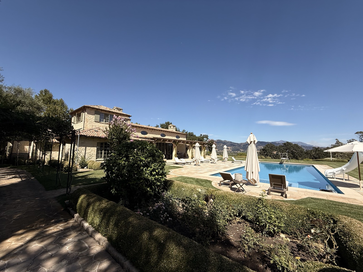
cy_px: 136
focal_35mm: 14
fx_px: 147
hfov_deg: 102.1
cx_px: 182
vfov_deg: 85.7
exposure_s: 1/2611
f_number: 2.2
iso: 50
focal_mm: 2.22
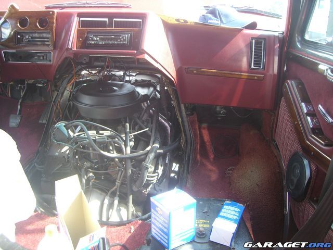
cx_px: 166
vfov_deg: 37.7
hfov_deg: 49.0
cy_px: 125
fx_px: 366
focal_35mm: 38
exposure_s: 1/80
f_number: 2.7
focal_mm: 6.2
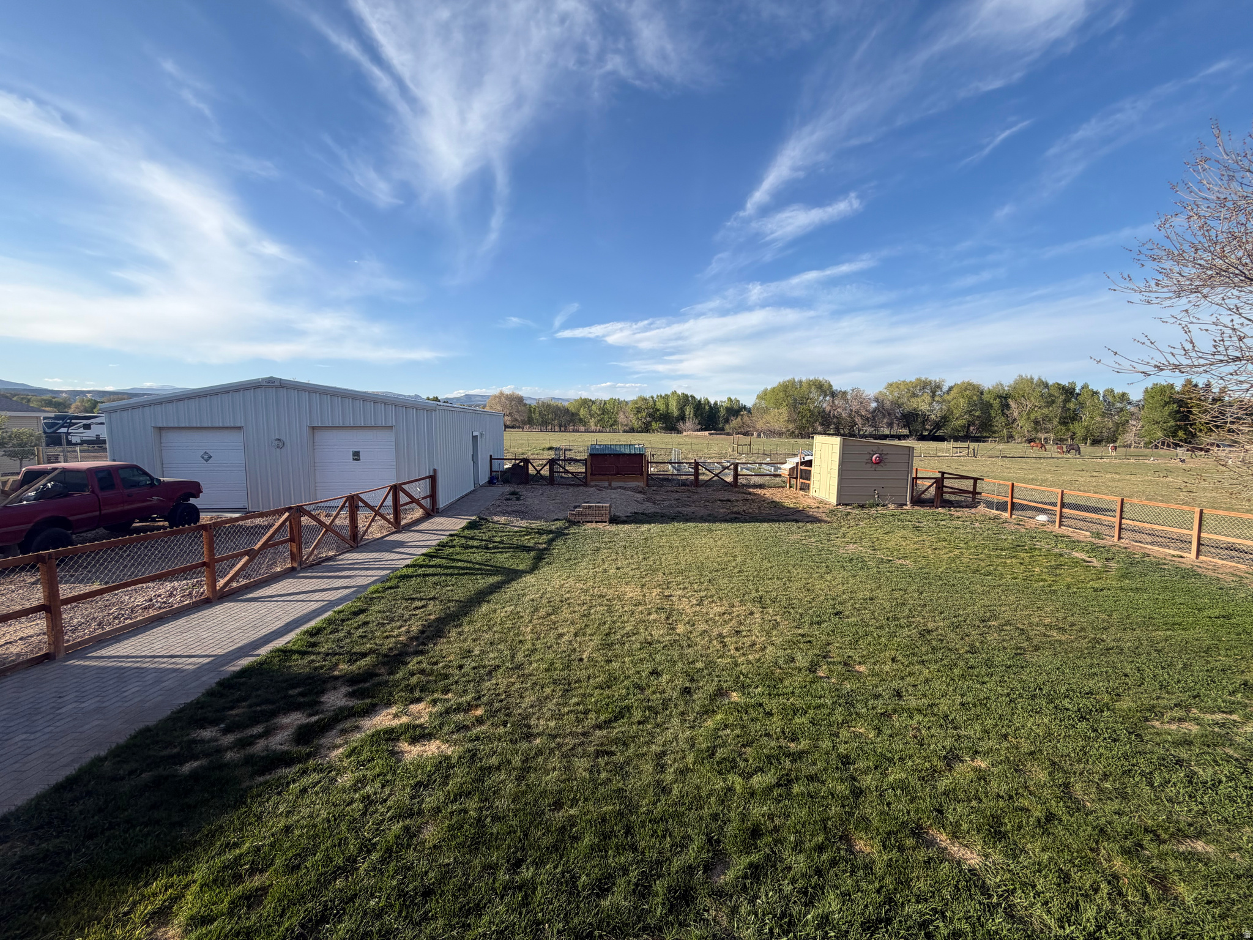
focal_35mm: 14
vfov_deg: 85.7
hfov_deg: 102.1
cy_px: 470
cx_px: 626
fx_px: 507
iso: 25
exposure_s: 1/770
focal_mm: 2.22
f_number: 2.2
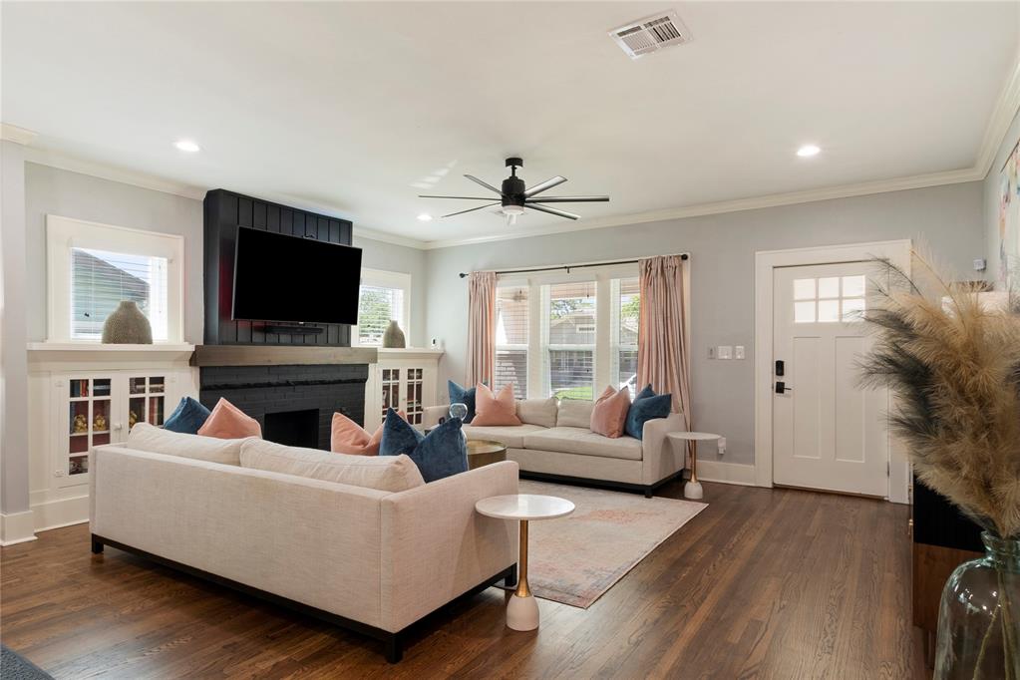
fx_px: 567
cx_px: 510
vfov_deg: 61.9
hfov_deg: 84.0
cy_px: 340
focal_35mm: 20
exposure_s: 1/1.25
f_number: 8
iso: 200
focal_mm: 10
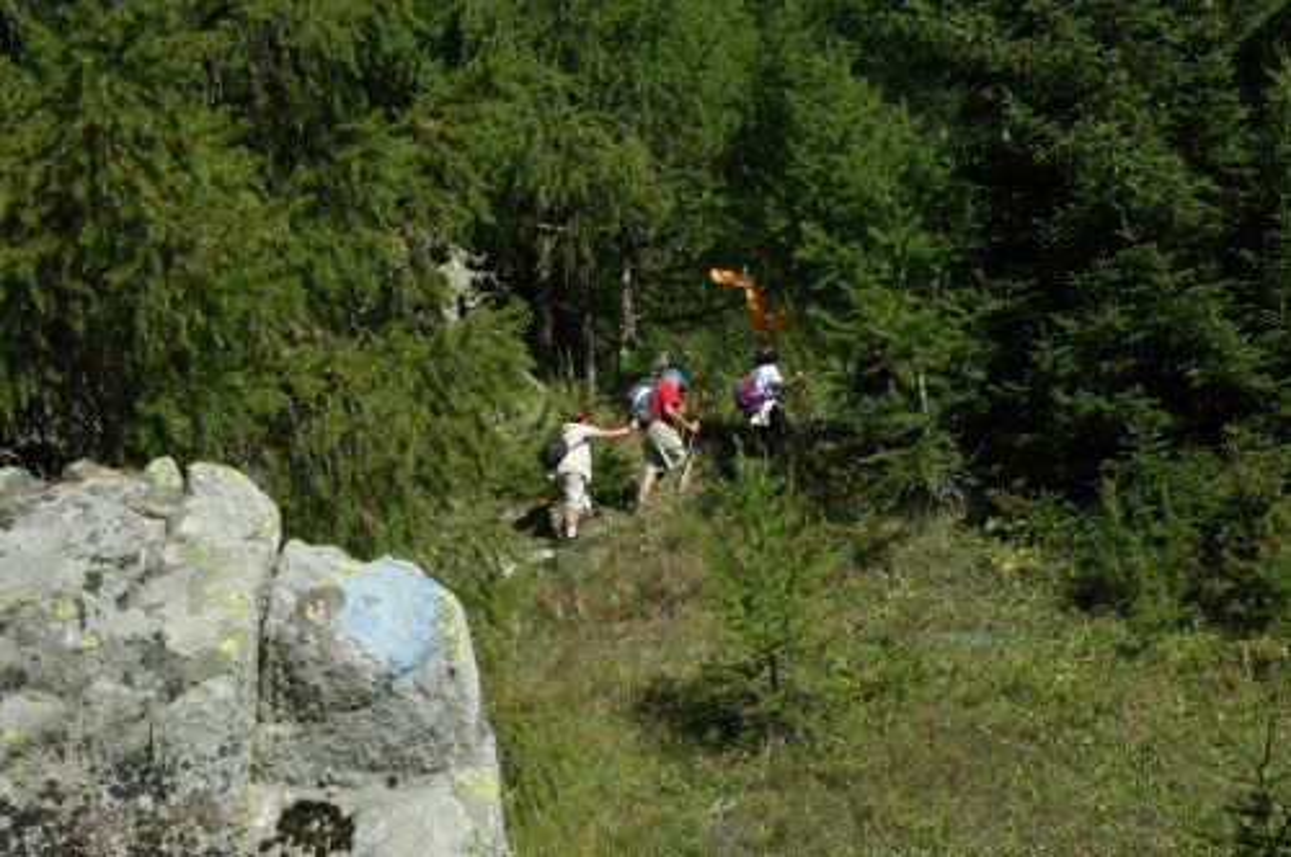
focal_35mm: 75
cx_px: 646
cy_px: 428
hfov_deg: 27.0
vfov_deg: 18.1
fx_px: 2686
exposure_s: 1/125
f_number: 13
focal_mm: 50
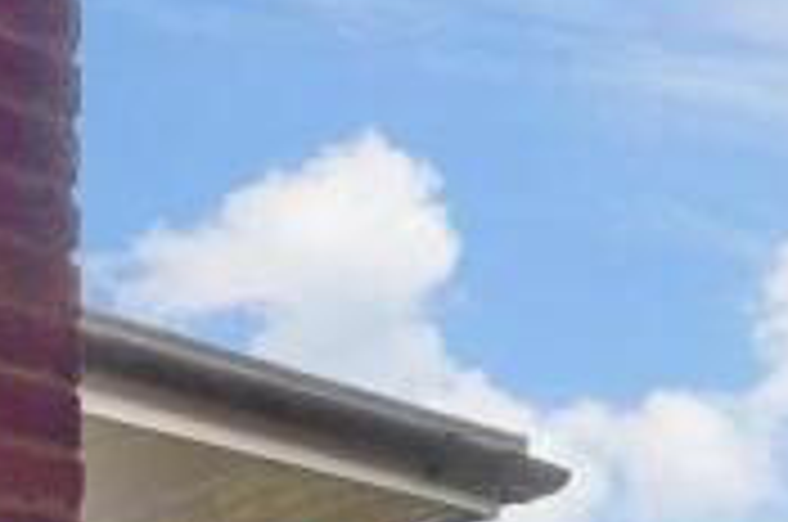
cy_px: 1262
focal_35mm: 88
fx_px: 1923
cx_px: 1743
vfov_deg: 12.2
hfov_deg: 15.8
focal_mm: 10
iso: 400
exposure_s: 1/320
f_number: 8
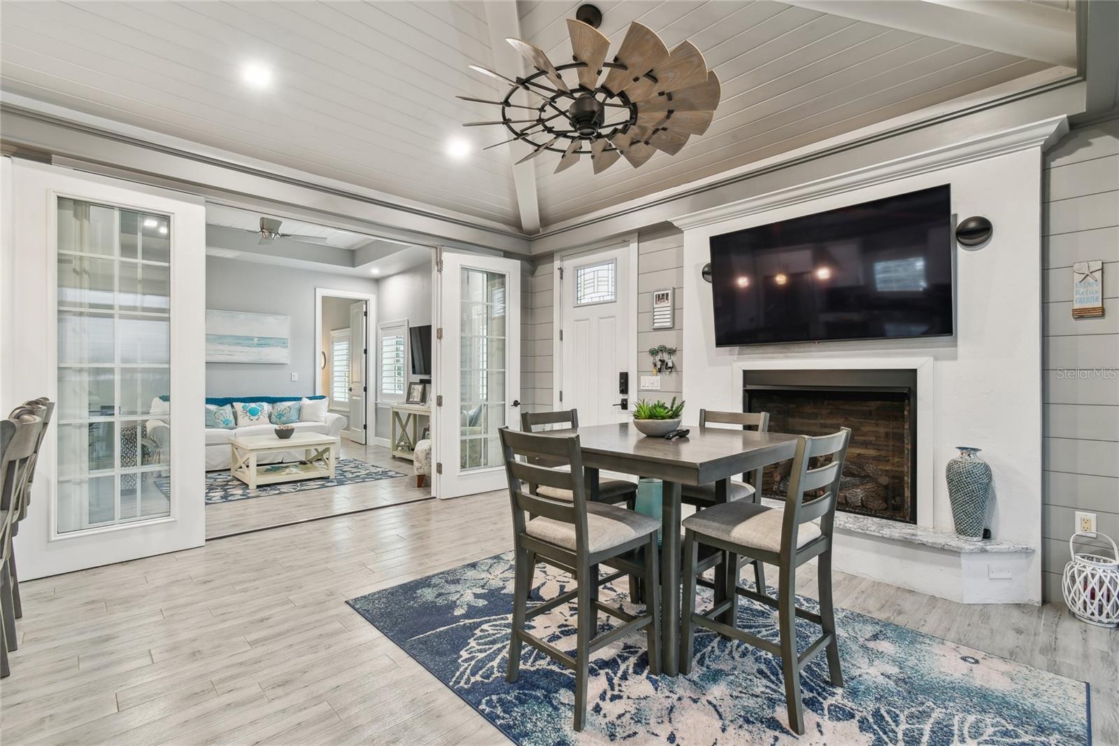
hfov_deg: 100.4
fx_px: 466
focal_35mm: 15
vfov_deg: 77.3
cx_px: 560
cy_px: 373
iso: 100
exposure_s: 1/1.25
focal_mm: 10
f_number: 7.1
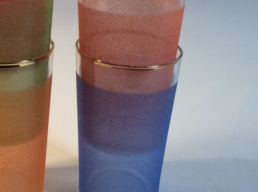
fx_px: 514
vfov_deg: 21.1
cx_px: 61
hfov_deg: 27.8
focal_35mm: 69
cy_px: 54
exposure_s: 1/100
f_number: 2.4
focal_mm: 3.3
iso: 64
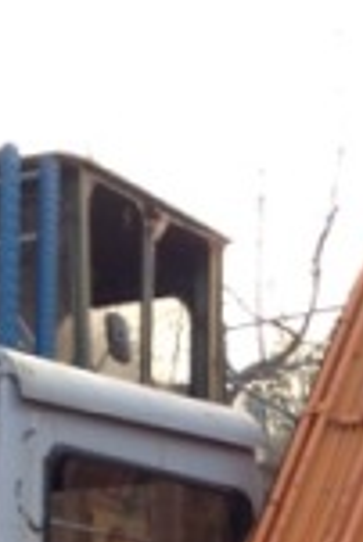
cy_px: 772
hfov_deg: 8.9
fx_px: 2324
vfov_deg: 12.7
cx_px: 151
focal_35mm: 154
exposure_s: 1/150
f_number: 2.4
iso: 50
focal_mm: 4.28
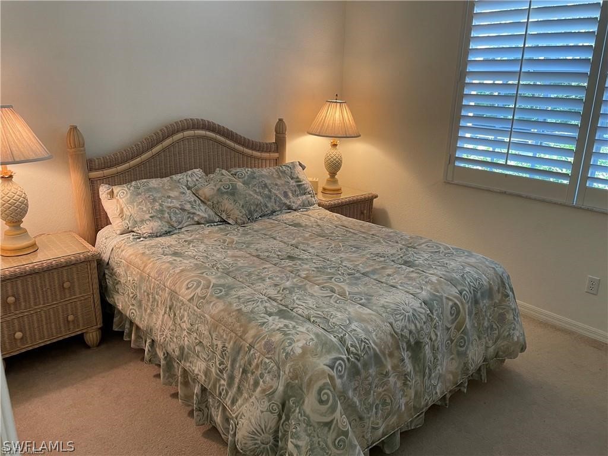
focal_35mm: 26
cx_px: 304
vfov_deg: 53.1
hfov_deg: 67.3
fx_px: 457
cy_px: 228
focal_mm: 4.2
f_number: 1.6
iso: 80
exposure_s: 1/60
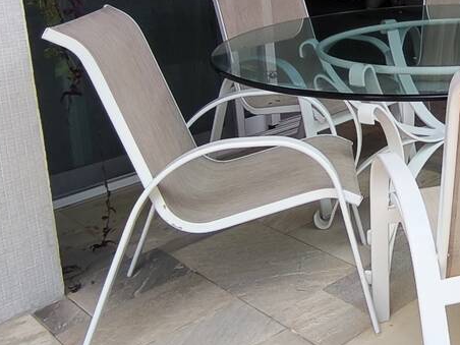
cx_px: 492
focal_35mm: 51
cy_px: 19
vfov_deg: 27.3
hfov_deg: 33.3
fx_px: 678
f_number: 2.2
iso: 50
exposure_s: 1/369
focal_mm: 1.65
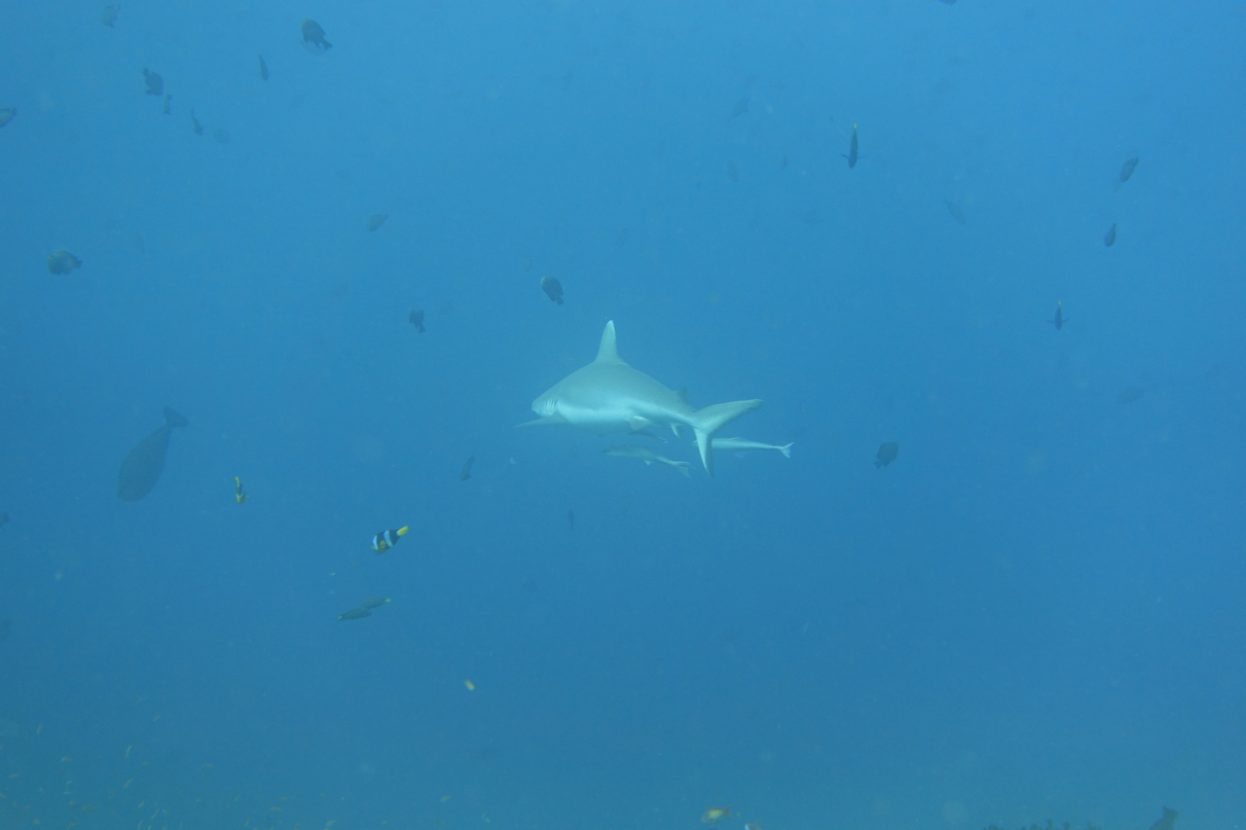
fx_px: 1730
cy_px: 415
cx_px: 623
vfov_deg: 27.0
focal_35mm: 50
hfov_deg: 39.6
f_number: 3.5
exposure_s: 1/80
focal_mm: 18.3
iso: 125
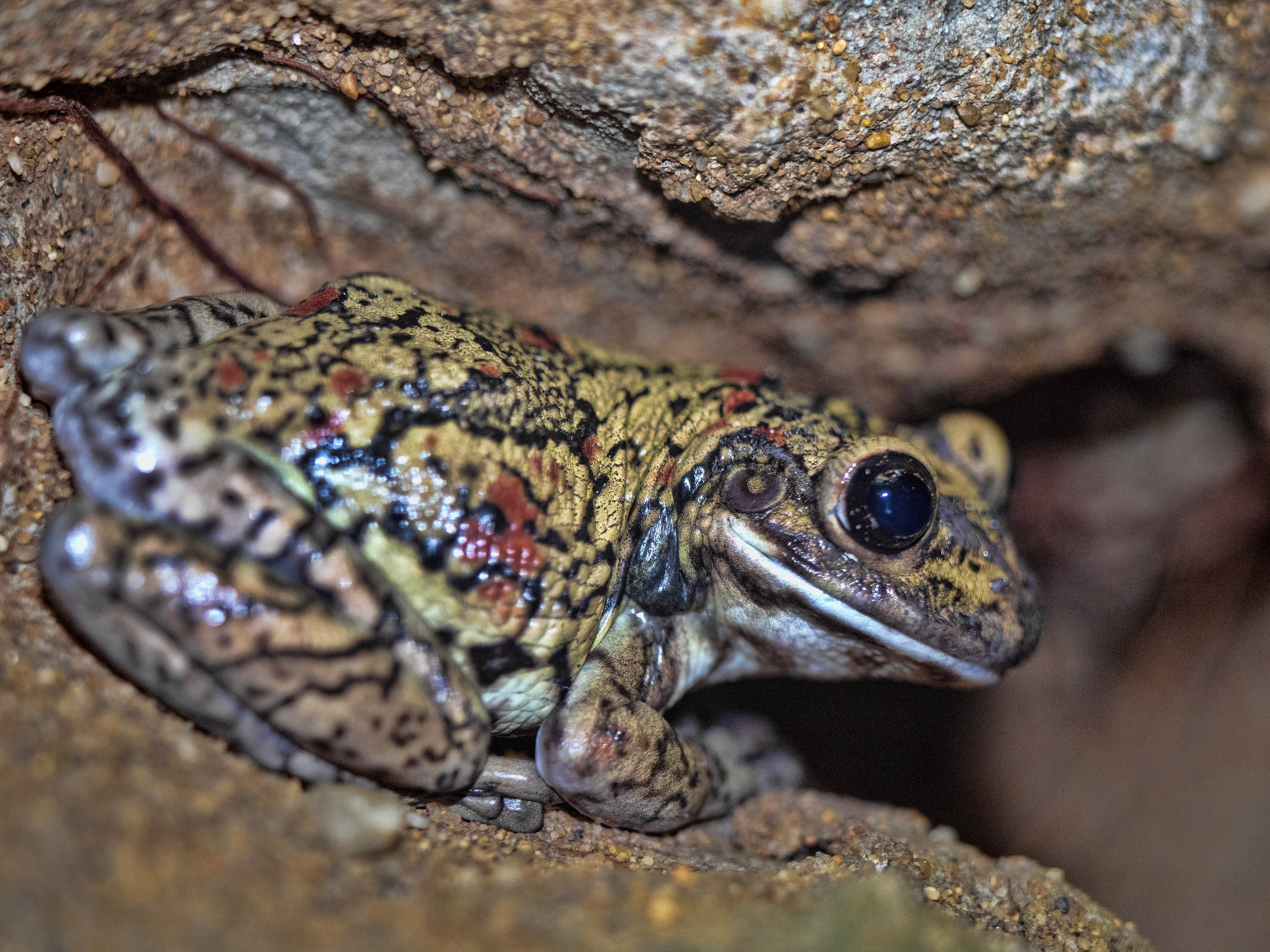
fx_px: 11006
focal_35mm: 300
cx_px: 635
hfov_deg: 6.6
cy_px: 476
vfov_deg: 5.0
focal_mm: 150
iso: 800
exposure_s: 1/60
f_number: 2.8
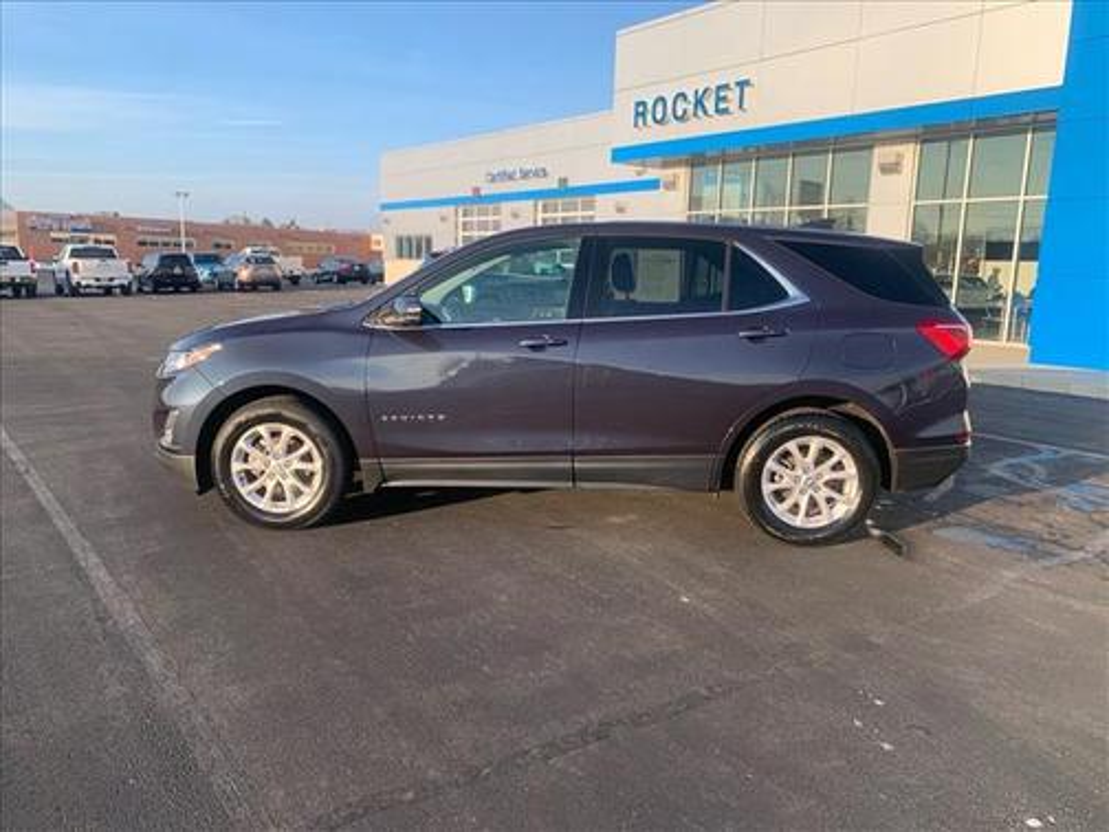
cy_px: 416
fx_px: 833
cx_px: 554
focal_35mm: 26
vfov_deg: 53.1
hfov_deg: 67.3
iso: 25
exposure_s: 1/796
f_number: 1.8
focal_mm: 4.25
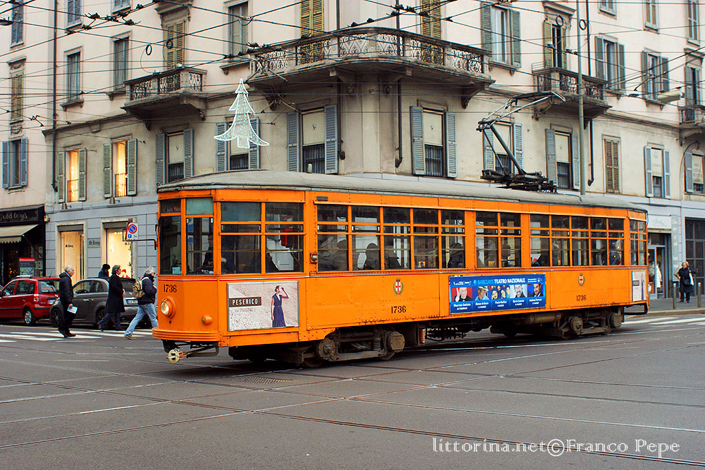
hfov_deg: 43.6
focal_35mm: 45
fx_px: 881
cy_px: 235
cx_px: 352
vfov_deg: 29.8
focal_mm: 30
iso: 400
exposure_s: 1/320
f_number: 4
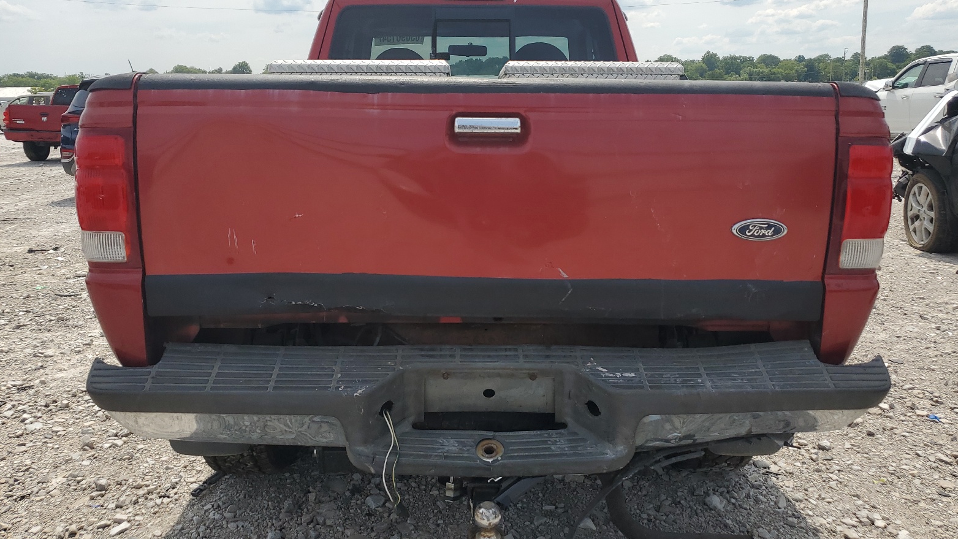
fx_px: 737
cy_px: 240
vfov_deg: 40.1
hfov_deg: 66.1
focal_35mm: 29
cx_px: 485
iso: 50
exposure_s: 1/3333
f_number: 1.5
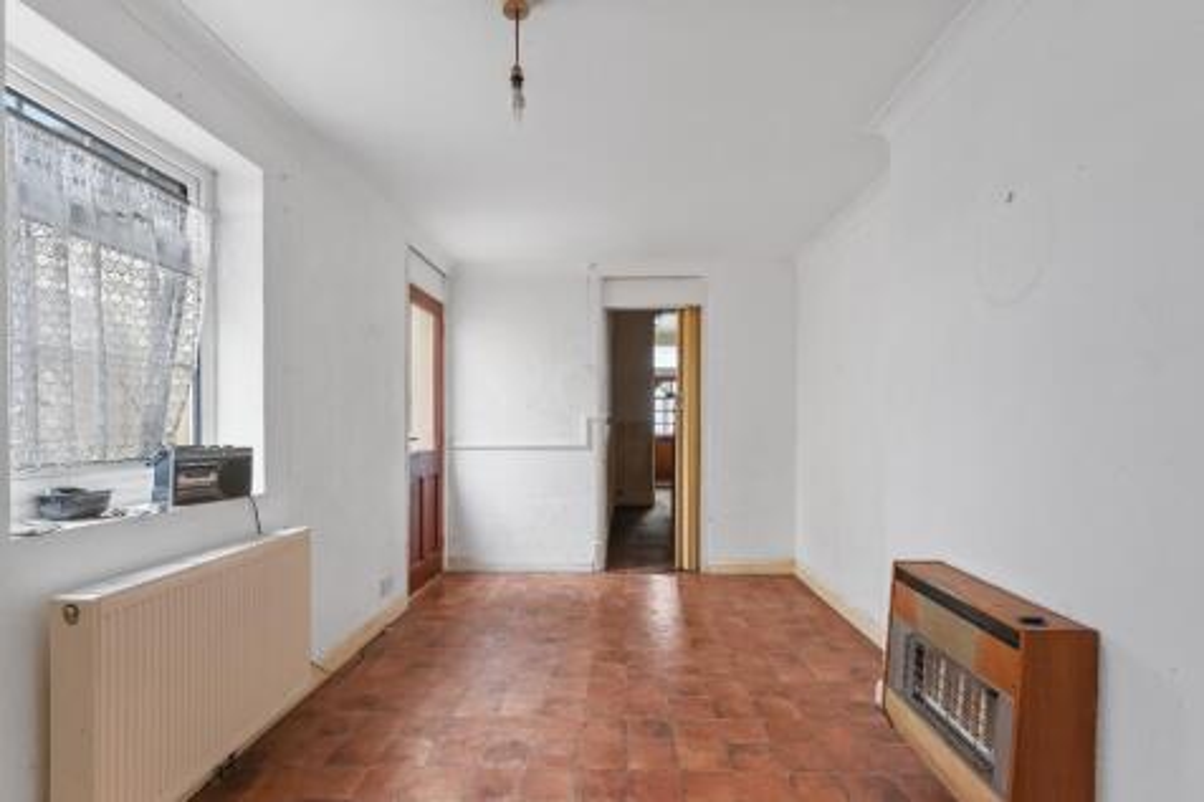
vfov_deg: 70.4
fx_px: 568
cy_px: 401
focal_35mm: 17
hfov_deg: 93.3
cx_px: 602
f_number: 8
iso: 400
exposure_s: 1/1.25
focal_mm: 17
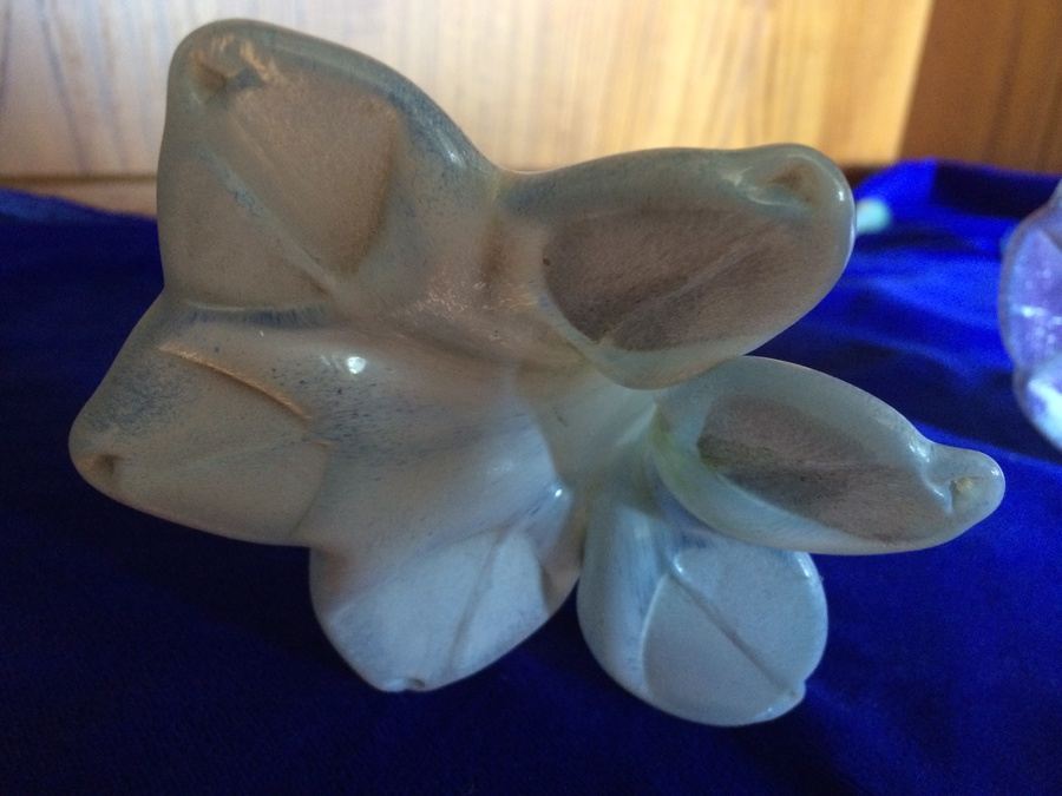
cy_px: 398
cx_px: 531
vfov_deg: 46.8
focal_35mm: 30
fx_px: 920
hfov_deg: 60.0
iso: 320
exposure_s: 1/17
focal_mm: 4.12
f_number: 2.2
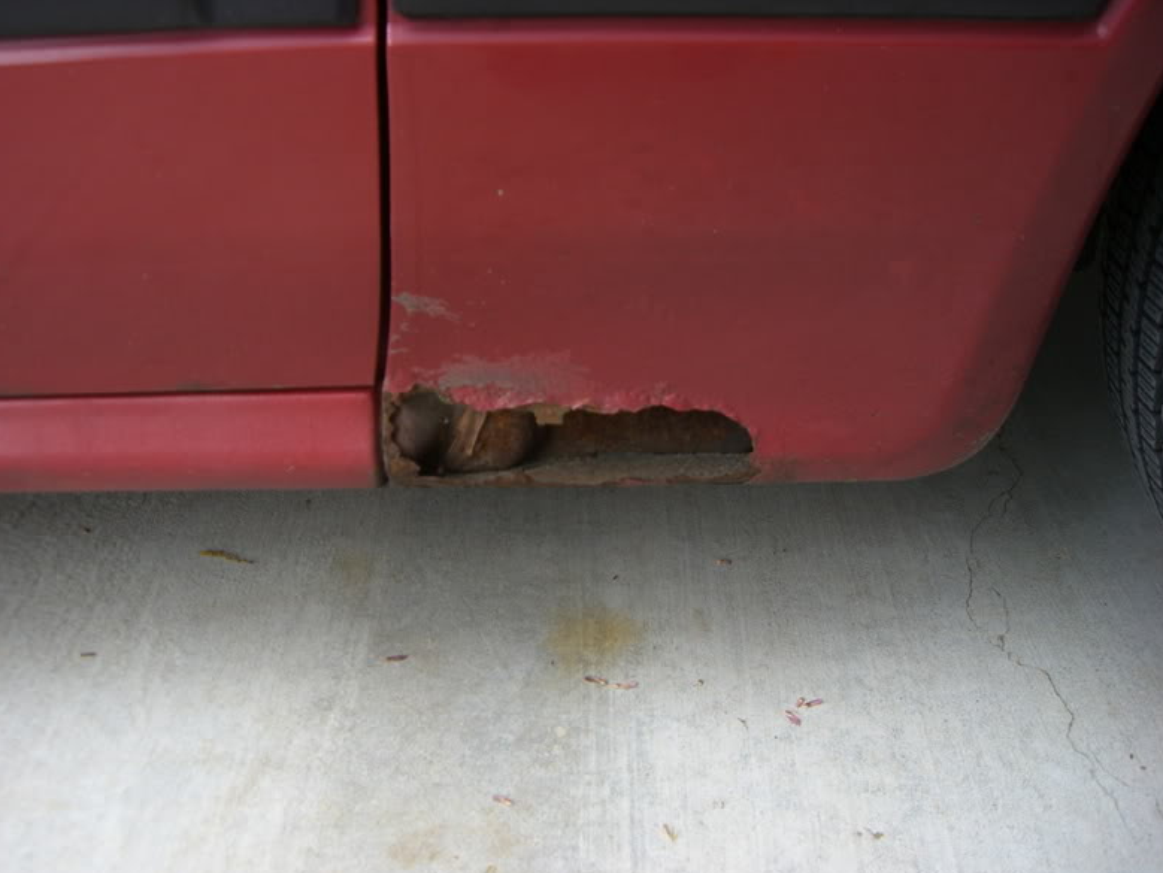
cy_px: 446
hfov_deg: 47.8
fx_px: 1311
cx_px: 582
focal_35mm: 39
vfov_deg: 36.8
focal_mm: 6.2
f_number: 2.7
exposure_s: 1/200
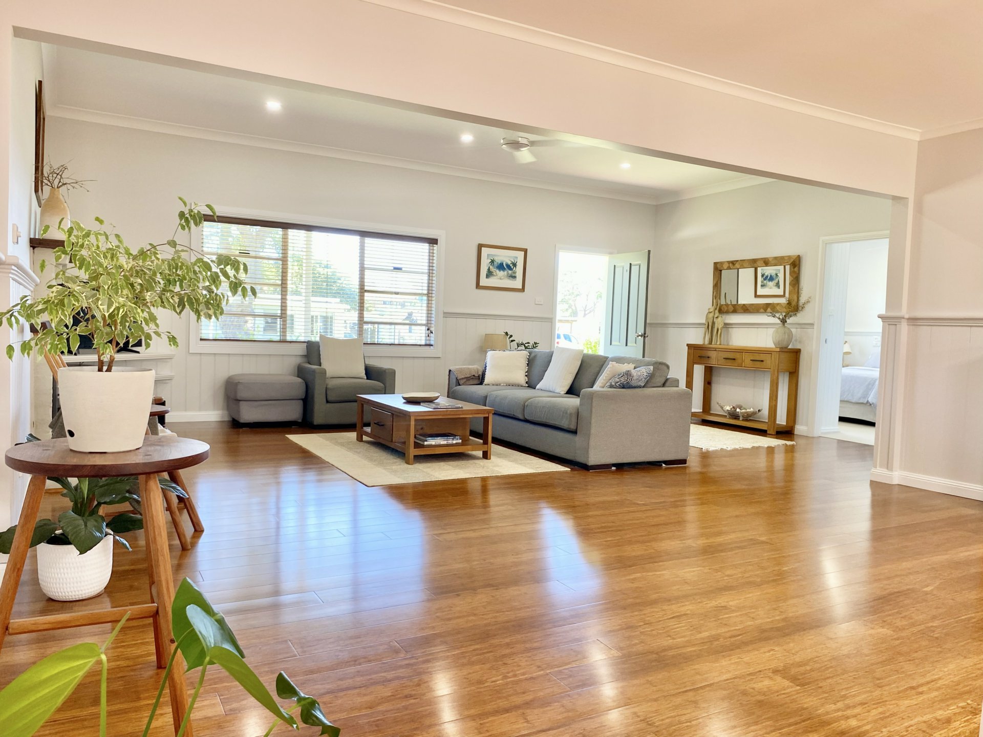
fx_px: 738
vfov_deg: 53.1
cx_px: 492
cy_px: 368
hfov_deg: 67.3
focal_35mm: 26
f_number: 1.8
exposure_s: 1/100
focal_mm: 4.25
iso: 80
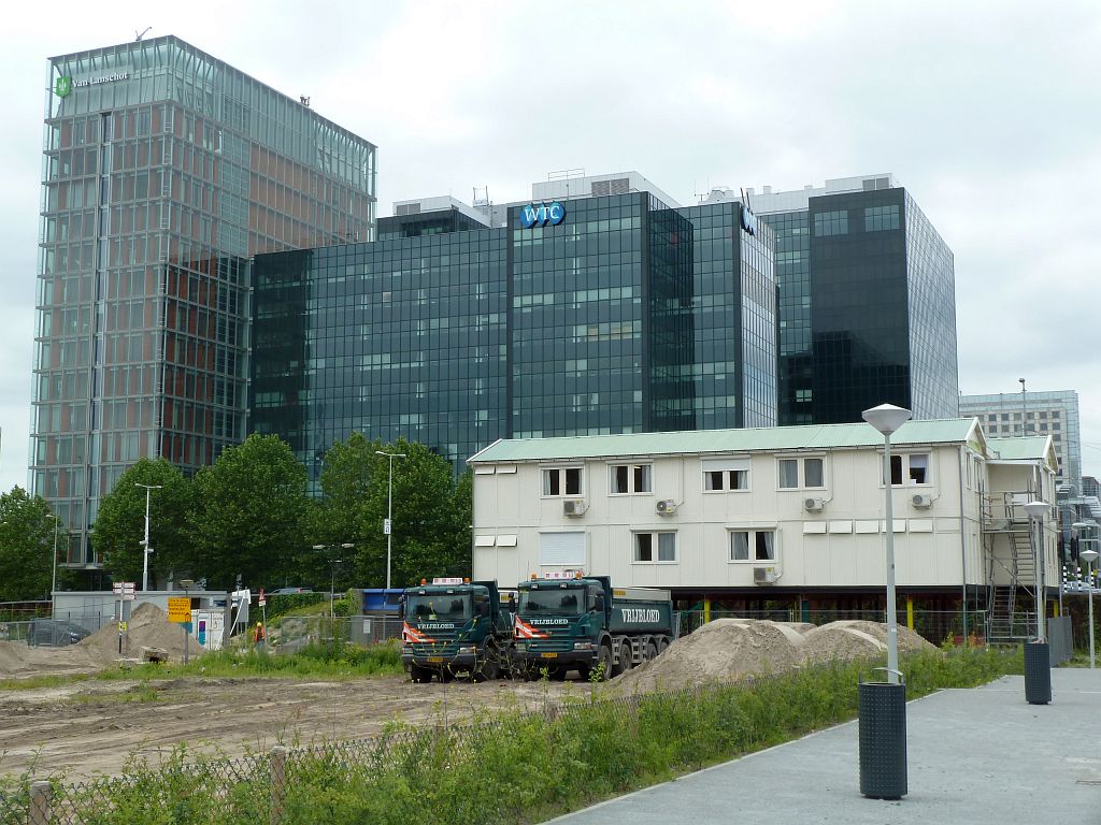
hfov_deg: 42.9
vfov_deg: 32.9
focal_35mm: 44
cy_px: 412
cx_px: 550
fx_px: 1399
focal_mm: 7.3
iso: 80
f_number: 4
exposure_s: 1/250
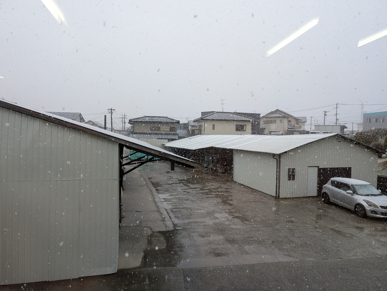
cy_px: 146
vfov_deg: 56.9
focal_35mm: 24
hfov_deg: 71.5
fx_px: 269
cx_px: 194
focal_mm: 6.9
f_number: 1.68
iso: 41
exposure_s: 1/208
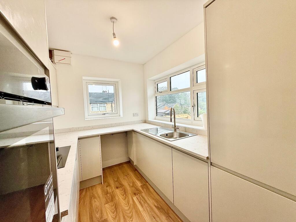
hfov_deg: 102.1
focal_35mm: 14
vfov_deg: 85.7
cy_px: 111
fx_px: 120
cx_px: 148
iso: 100
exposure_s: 1/100
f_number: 2.2
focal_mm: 2.22
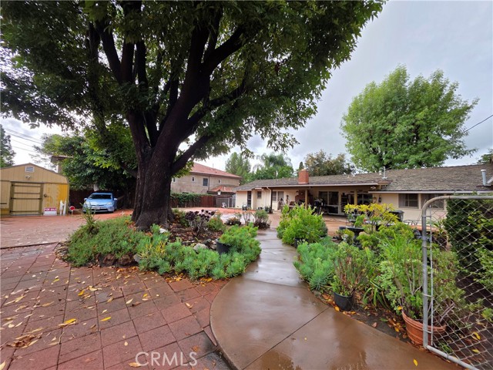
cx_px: 246
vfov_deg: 89.9
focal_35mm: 13
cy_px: 185
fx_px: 185
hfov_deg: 106.2
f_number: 1.9
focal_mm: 2.2
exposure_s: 1/353
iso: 40
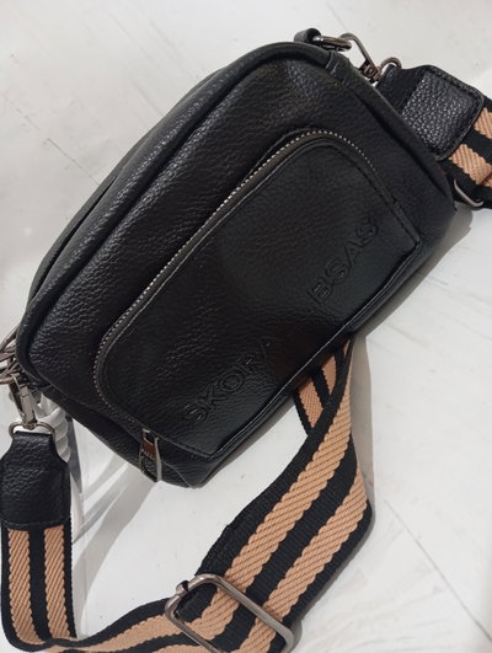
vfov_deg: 63.4
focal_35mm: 28
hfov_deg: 49.9
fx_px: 529
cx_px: 246
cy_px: 326
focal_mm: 4.22
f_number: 1.8
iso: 1547
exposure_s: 1/25
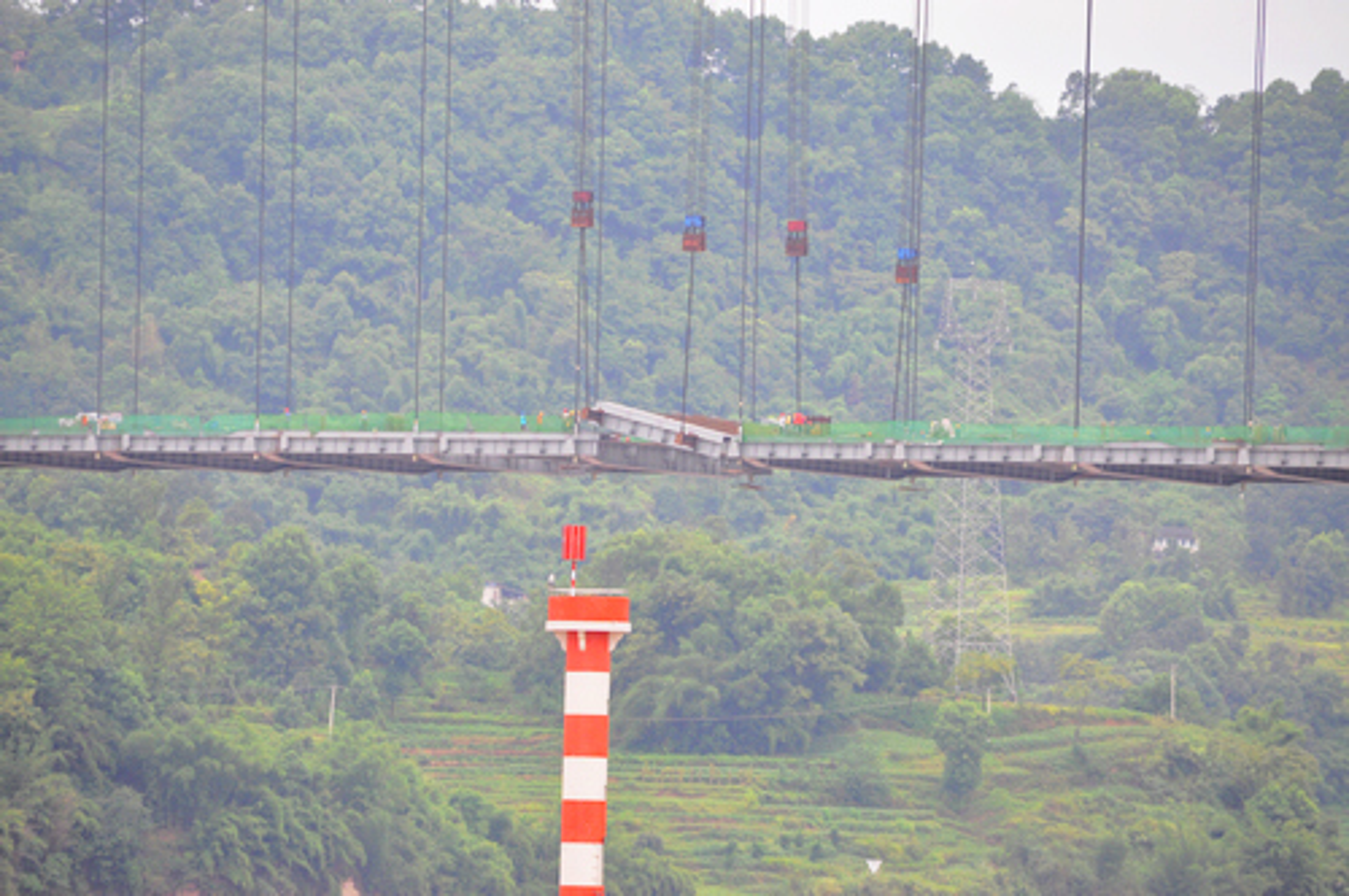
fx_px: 11227
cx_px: 674
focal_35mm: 300
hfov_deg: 6.9
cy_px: 448
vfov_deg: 4.6
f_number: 6.3
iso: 400
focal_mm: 200
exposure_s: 1/400
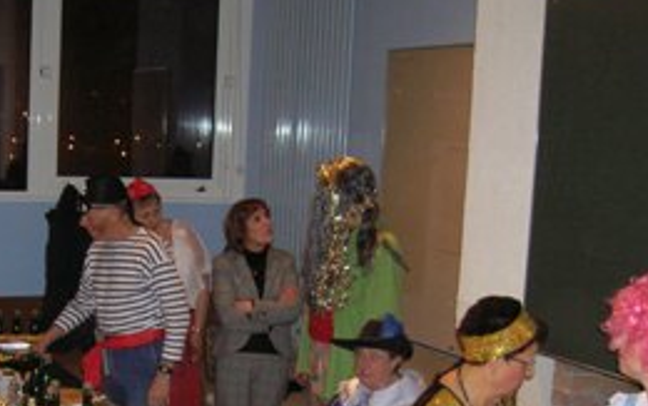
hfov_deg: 32.7
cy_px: 349
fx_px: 1096
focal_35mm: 62
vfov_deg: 20.7
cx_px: 214
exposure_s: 1/60.1
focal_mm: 5.7
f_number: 2.9
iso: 177
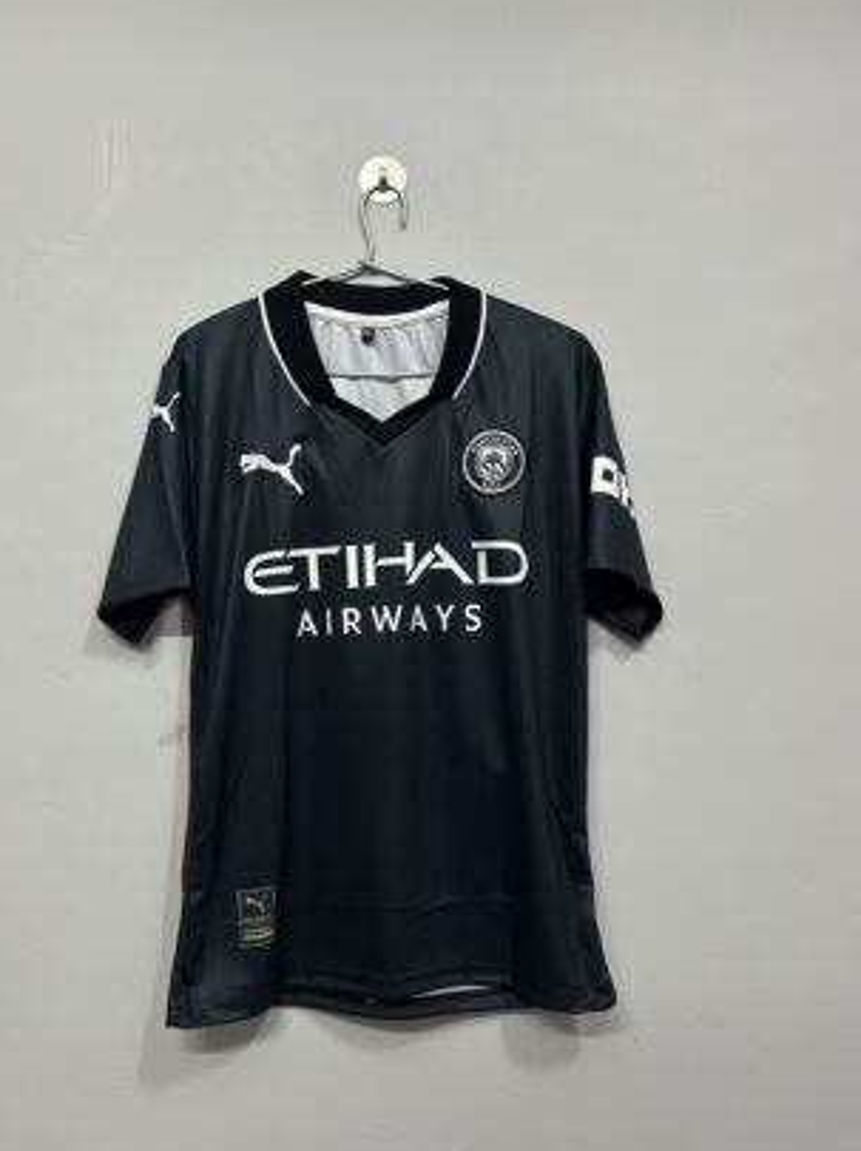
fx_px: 996
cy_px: 601
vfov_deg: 60.0
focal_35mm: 30
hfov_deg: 46.6
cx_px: 381
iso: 160
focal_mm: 5.7
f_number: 1.5
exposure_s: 1/50
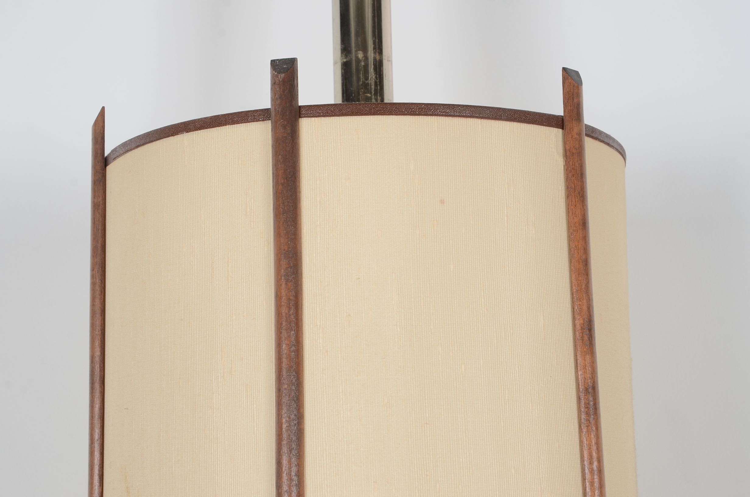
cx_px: 375
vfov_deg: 18.8
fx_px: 1497
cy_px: 248
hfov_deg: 28.1
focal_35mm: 72
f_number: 9
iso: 200
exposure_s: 1/60
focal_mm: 48
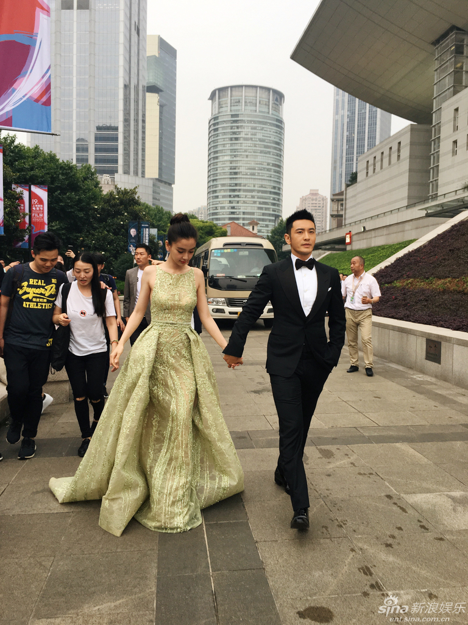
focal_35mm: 29
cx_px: 234
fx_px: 523
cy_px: 312
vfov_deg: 61.7
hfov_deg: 48.2
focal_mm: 4.15
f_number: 2.2
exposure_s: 1/100
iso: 32
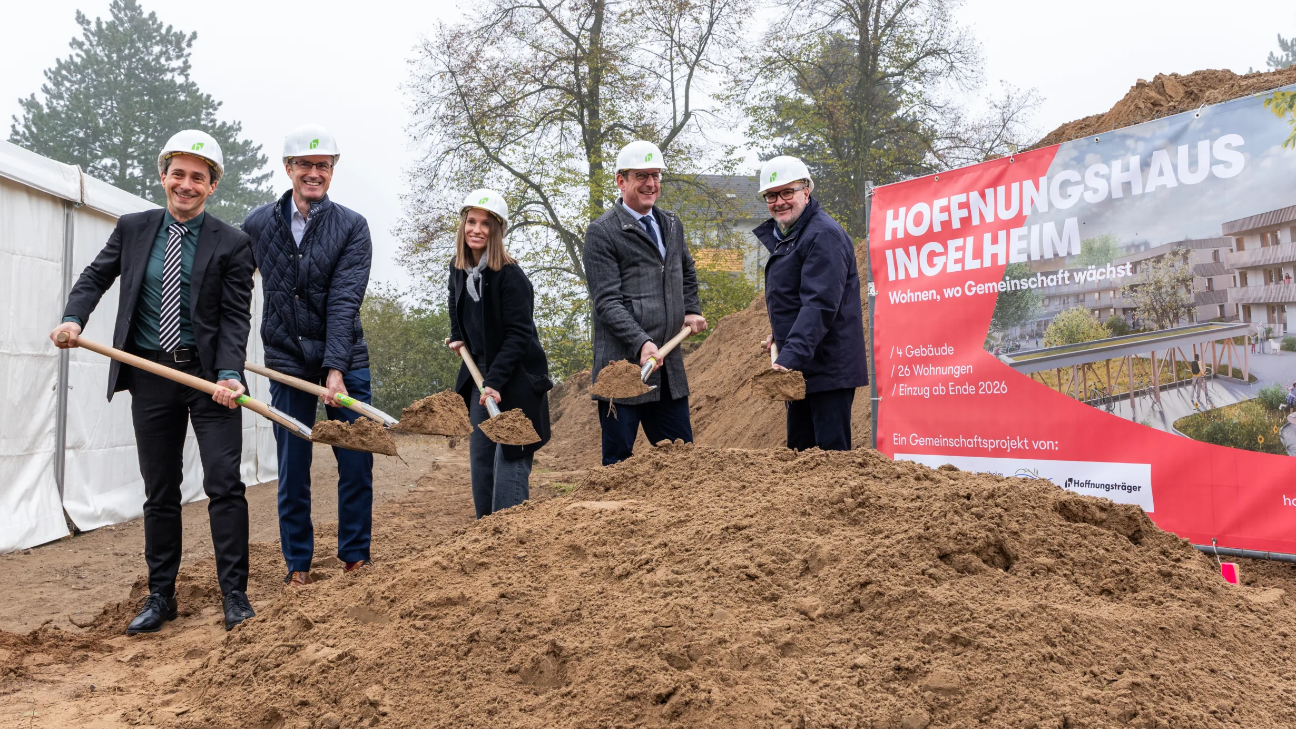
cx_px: 642
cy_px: 330
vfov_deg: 35.6
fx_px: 1134
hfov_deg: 59.5
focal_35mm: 33
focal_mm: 31
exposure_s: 1/125
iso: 800
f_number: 9
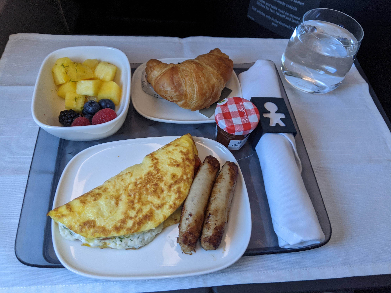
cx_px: 196
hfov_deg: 65.3
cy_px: 146
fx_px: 305
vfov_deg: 51.4
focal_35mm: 27
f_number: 1.8
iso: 165
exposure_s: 1/25
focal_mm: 4.44
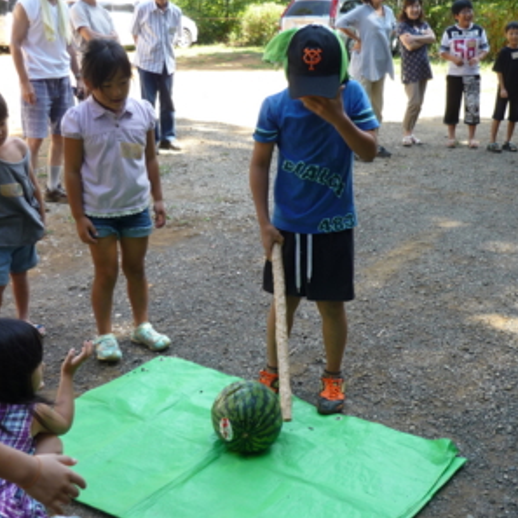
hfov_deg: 38.3
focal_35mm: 44
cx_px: 284
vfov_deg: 38.3
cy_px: 260
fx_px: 745
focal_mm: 5.5
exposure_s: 1/125
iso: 100
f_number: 2.8
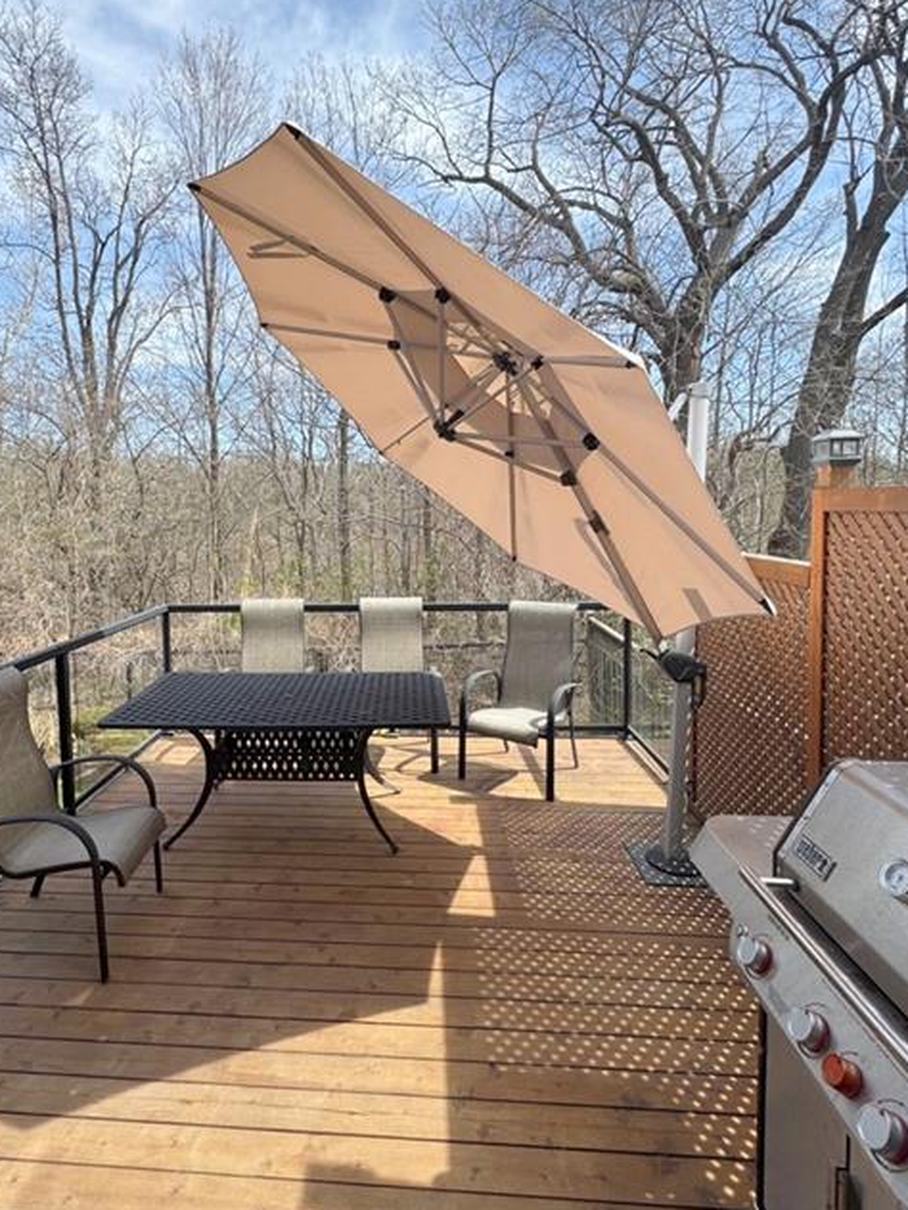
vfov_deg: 90.9
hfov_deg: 74.7
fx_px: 595
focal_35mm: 17
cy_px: 571
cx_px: 446
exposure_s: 1/812
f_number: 2.2
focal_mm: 2.2
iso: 50
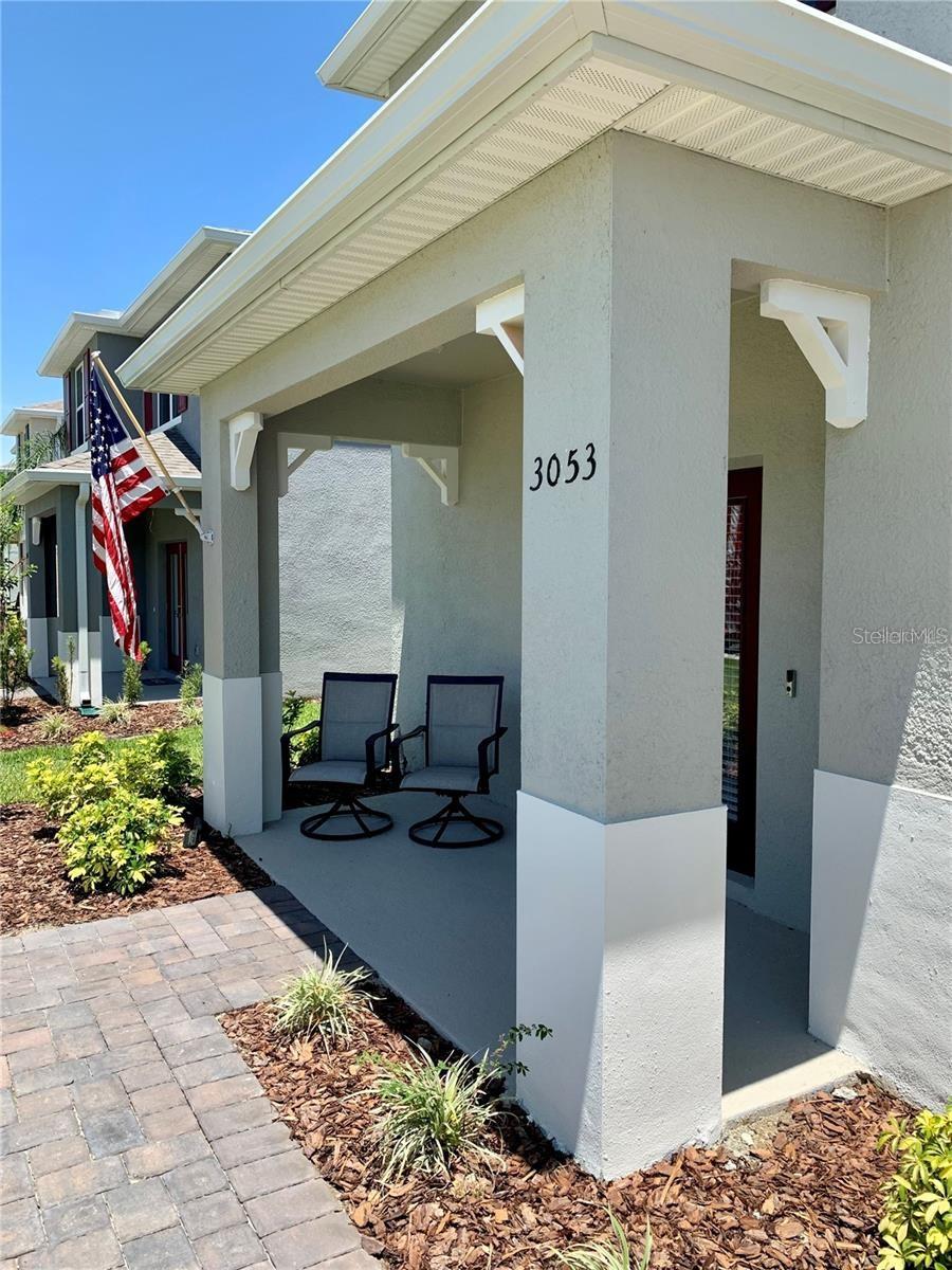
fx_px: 953
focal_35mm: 26
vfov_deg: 67.3
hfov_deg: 53.1
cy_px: 635
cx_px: 476
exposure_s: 1/1427
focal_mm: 4.25
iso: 25
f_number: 1.8
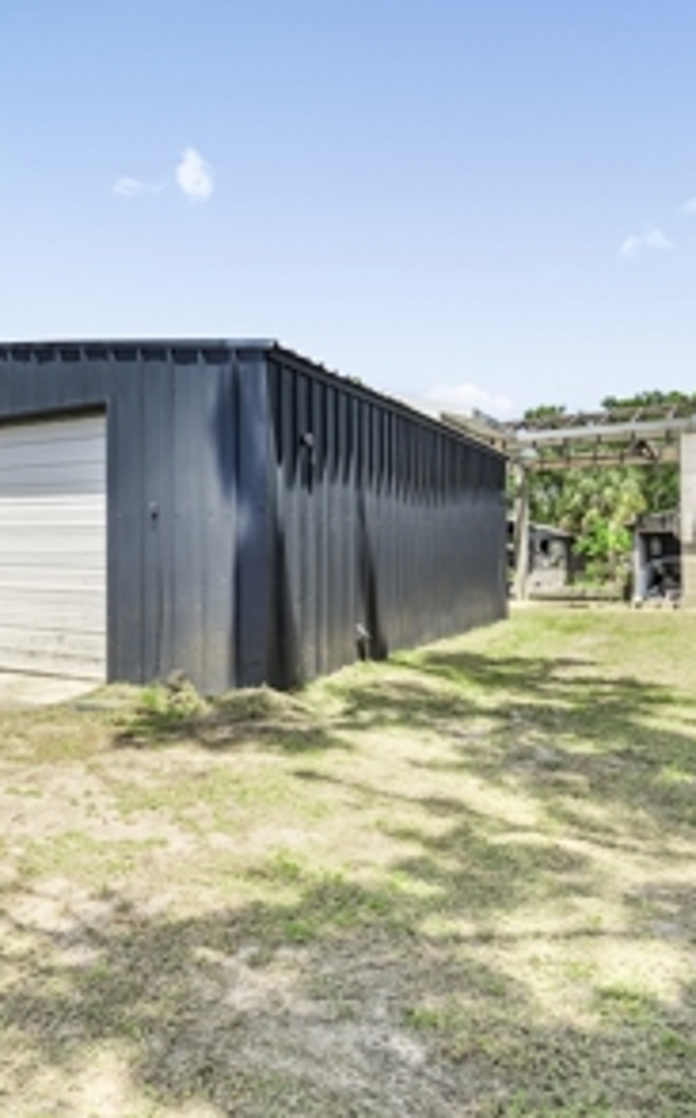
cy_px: 551
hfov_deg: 45.8
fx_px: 785
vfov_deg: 70.9
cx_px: 156
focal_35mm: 26
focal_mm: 11
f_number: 8
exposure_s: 1/800
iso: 320
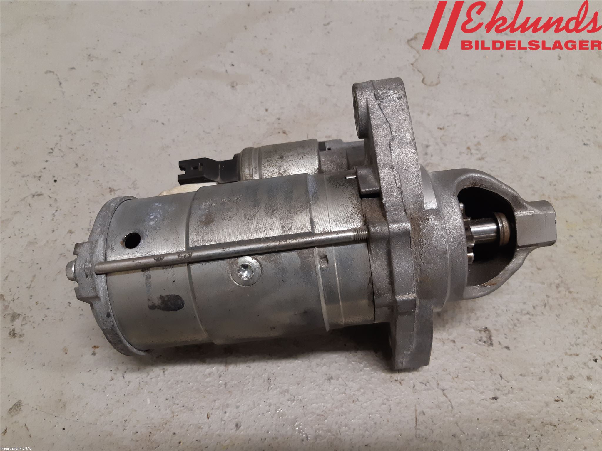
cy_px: 226
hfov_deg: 67.3
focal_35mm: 26
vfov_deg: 53.1
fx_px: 452
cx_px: 301
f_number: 1.7
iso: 160
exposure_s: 1/50
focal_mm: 3.93
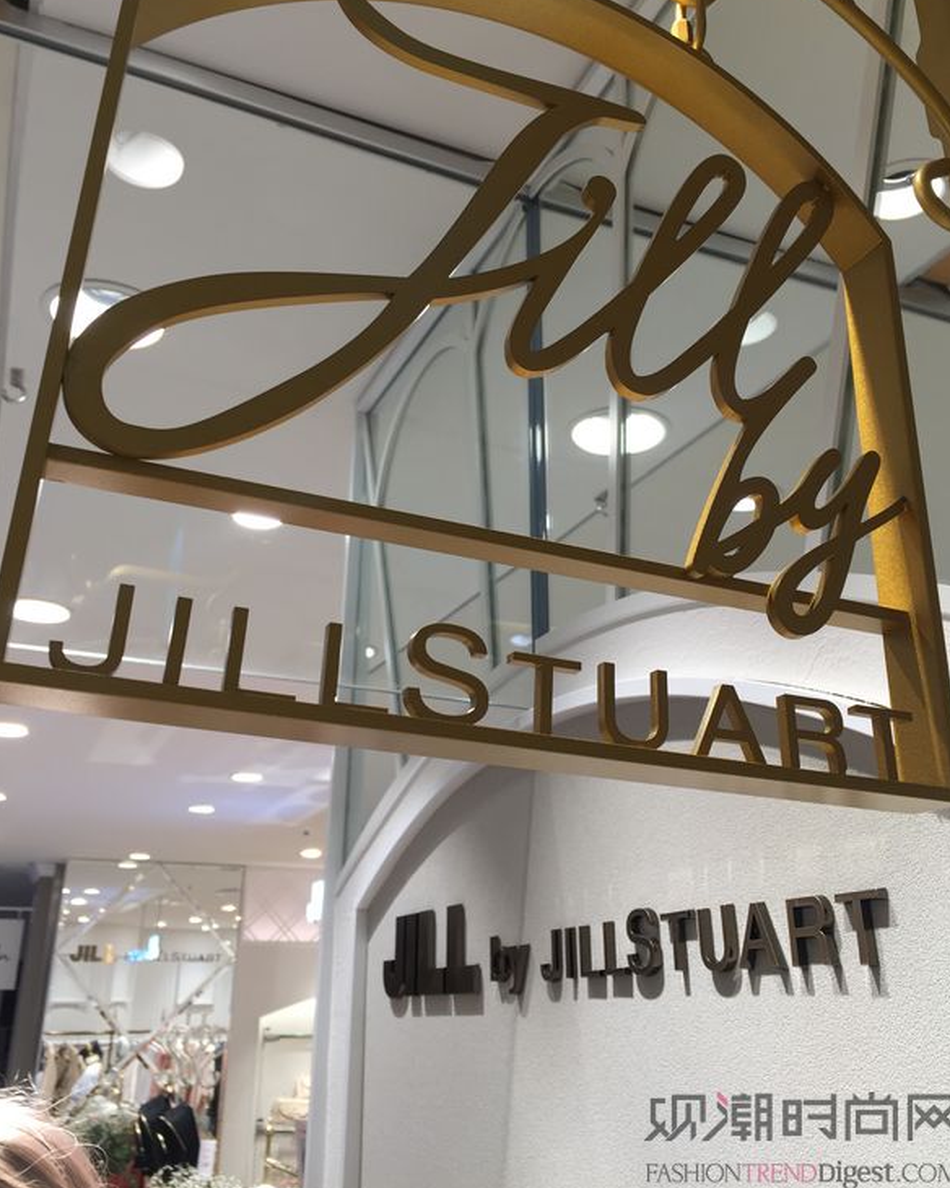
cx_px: 482
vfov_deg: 57.1
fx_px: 1090
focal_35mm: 31
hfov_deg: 47.1
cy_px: 548
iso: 32
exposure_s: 1/60
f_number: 2.2
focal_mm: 4.15
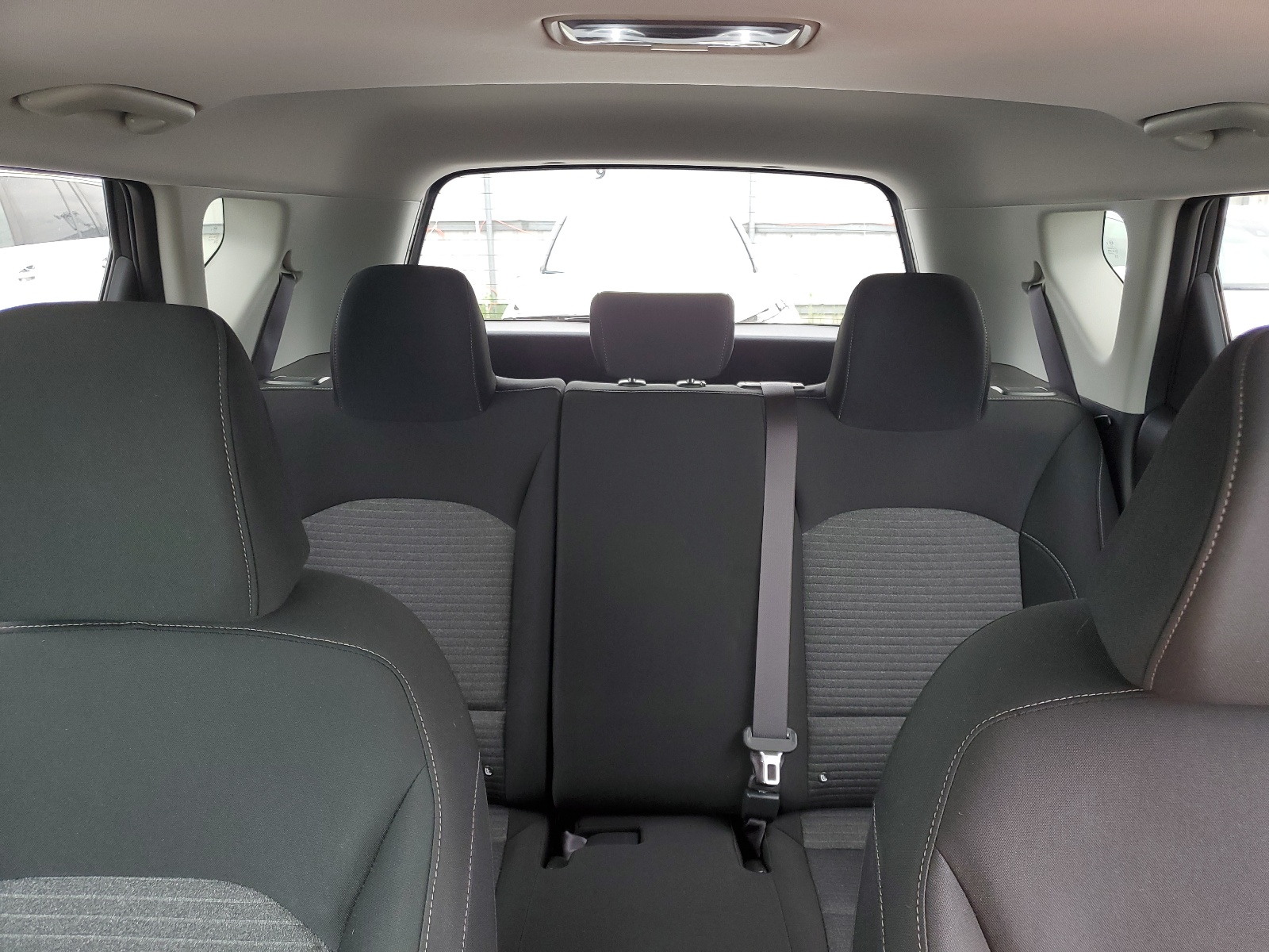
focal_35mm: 26
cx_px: 634
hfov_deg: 67.3
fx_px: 953
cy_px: 476
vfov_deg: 53.1
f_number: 1.5
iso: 60
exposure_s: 1/120
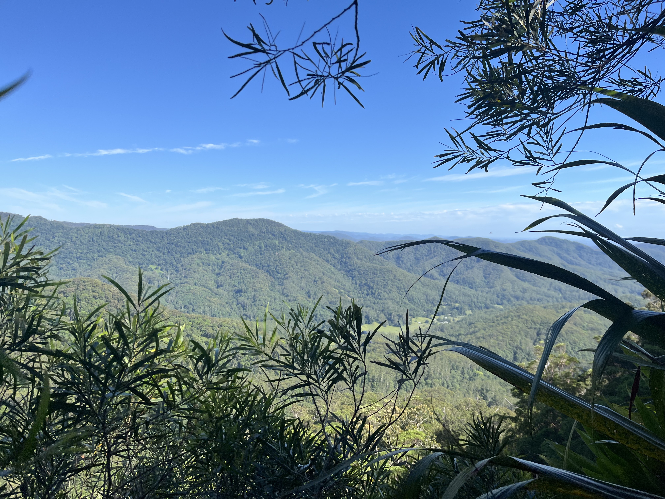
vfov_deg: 53.1
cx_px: 332
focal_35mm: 26
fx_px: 499
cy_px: 250
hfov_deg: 67.3
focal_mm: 5.1
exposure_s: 1/3311
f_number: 1.6
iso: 50
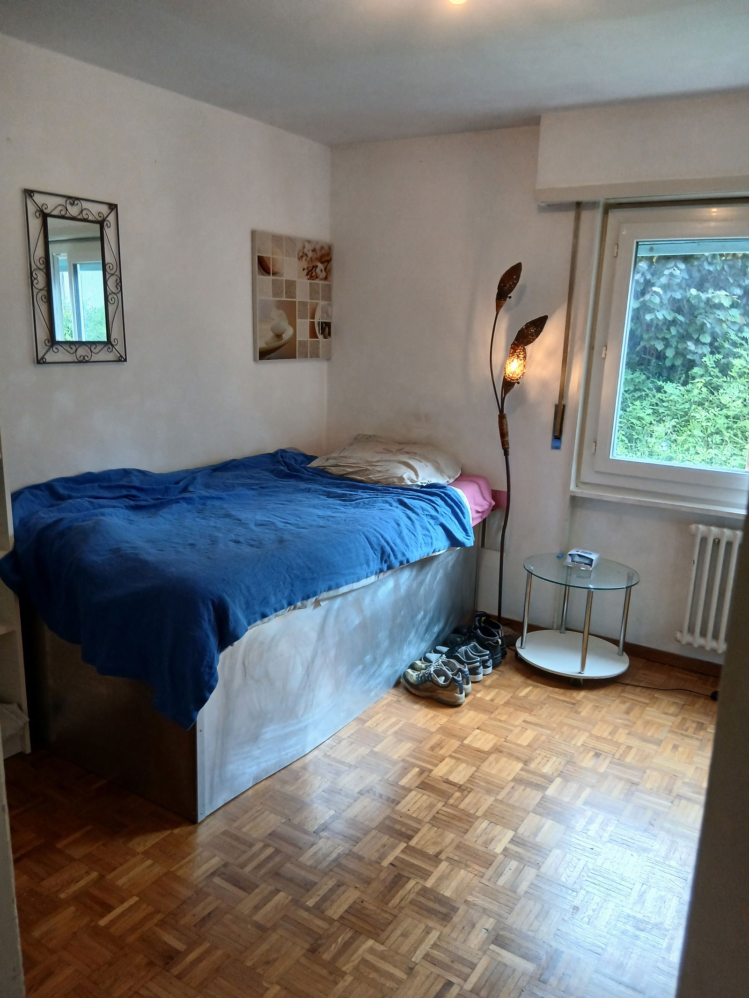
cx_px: 374
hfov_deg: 53.1
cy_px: 499
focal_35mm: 26
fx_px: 750
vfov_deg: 67.3
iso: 200
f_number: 1.8
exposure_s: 1/50
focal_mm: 3.98
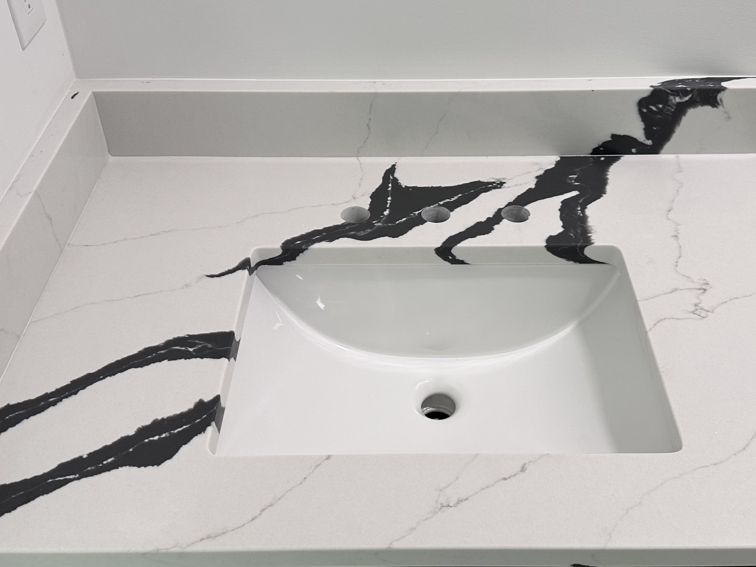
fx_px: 852
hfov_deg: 47.8
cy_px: 282
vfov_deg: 36.8
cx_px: 417
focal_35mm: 39
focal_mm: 6.86
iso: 125
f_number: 1.78
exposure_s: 1/60
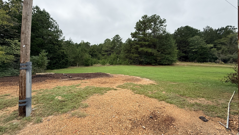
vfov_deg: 66.8
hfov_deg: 99.3
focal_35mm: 16
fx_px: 101
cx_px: 115
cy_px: 59
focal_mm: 2.22
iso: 50
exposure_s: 1/475
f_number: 2.2
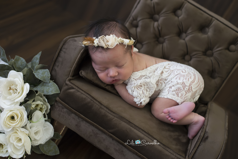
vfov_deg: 27.0
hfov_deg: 39.6
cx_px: 119
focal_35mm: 50
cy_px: 80
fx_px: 331
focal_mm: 50
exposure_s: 1/125
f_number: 3.5
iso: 1600
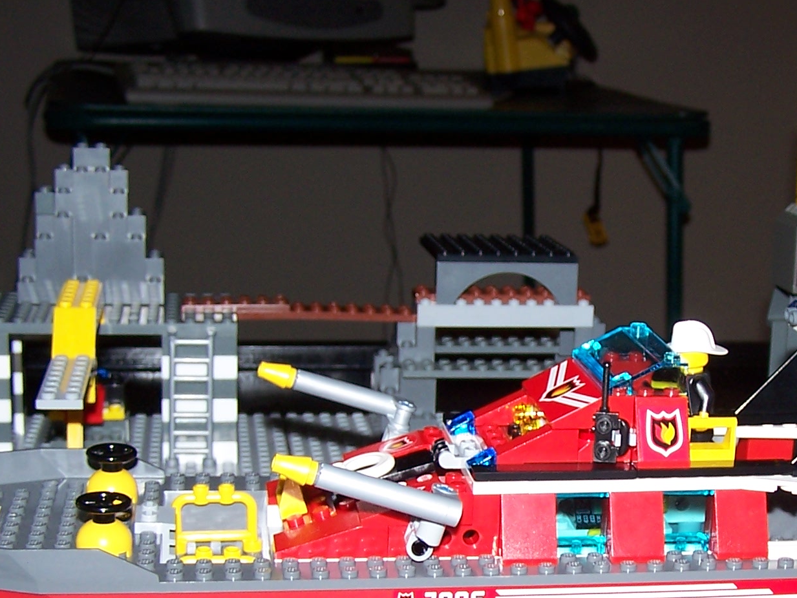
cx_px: 603
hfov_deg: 27.0
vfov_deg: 20.6
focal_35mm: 71
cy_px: 454
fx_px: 1635
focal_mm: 6.3
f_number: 2.8
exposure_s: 1/60
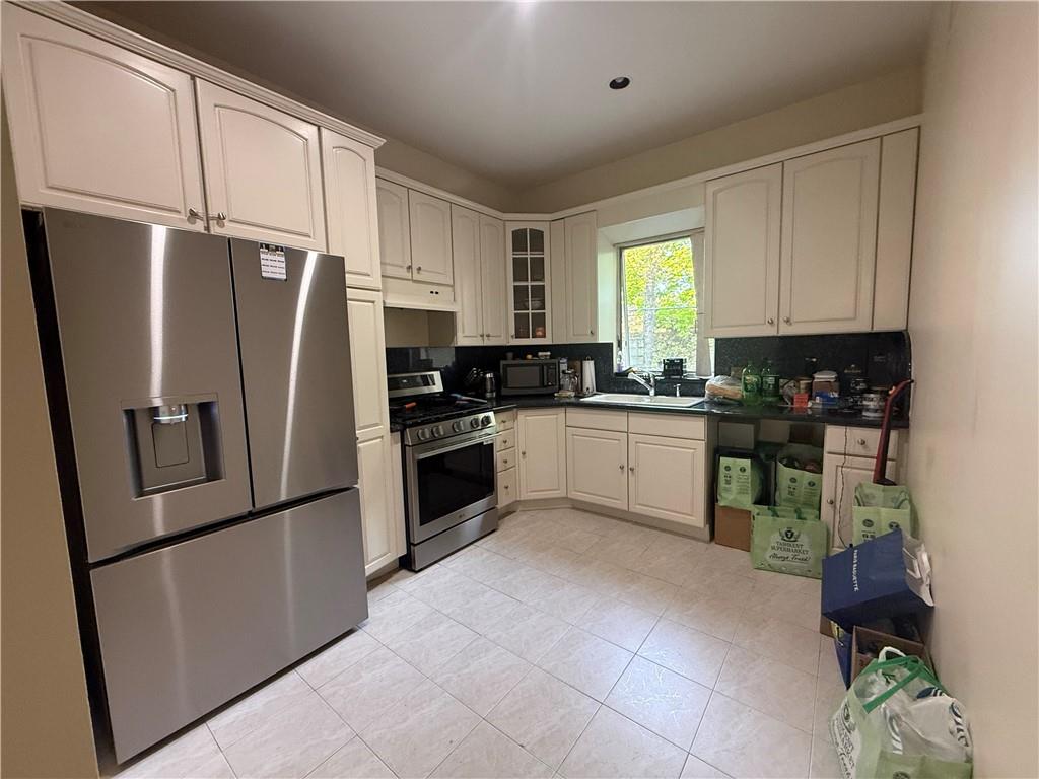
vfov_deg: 85.7
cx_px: 520
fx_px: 420
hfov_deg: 102.1
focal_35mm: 14
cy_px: 390
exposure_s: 1/60
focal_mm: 2.22
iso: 500
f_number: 2.2
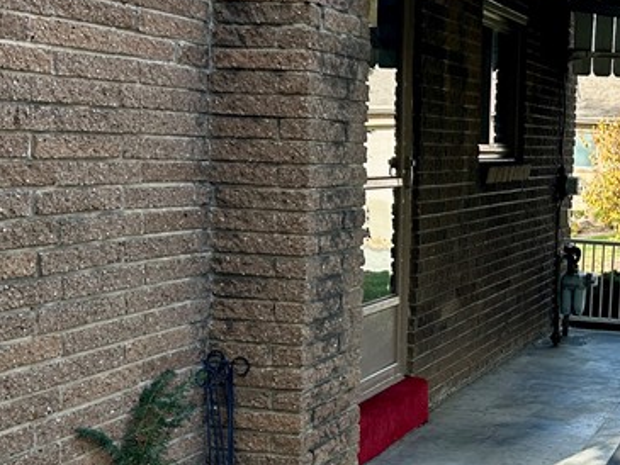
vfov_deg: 20.1
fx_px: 1308
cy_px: 304
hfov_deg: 25.7
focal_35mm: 73
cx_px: 581
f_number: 1.5
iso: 50
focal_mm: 5.7
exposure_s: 1/518
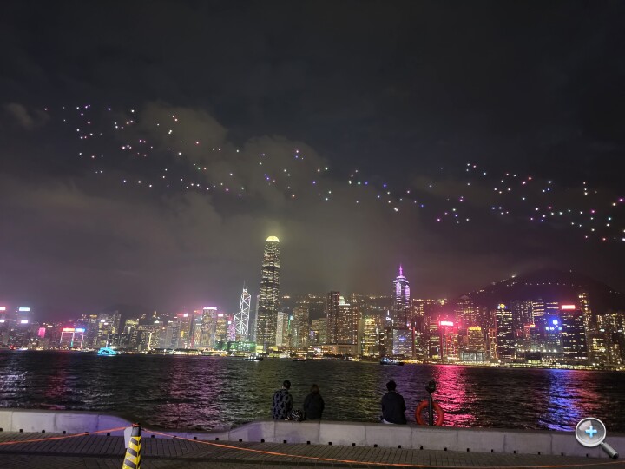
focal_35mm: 23
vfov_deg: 58.9
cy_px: 234
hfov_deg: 73.9
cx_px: 312
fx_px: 415
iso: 800
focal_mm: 6.5
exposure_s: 1/25
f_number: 1.4
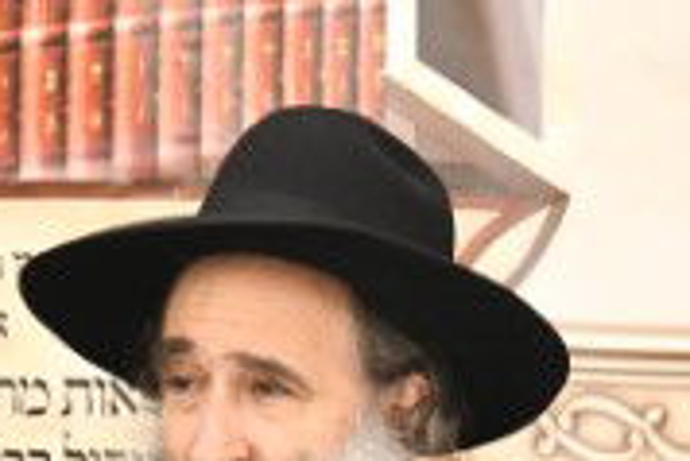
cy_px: 310
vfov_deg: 2.5
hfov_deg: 3.8
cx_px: 256
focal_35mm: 546
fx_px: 10473
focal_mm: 135
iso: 4000
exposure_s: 1/100
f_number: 5.6
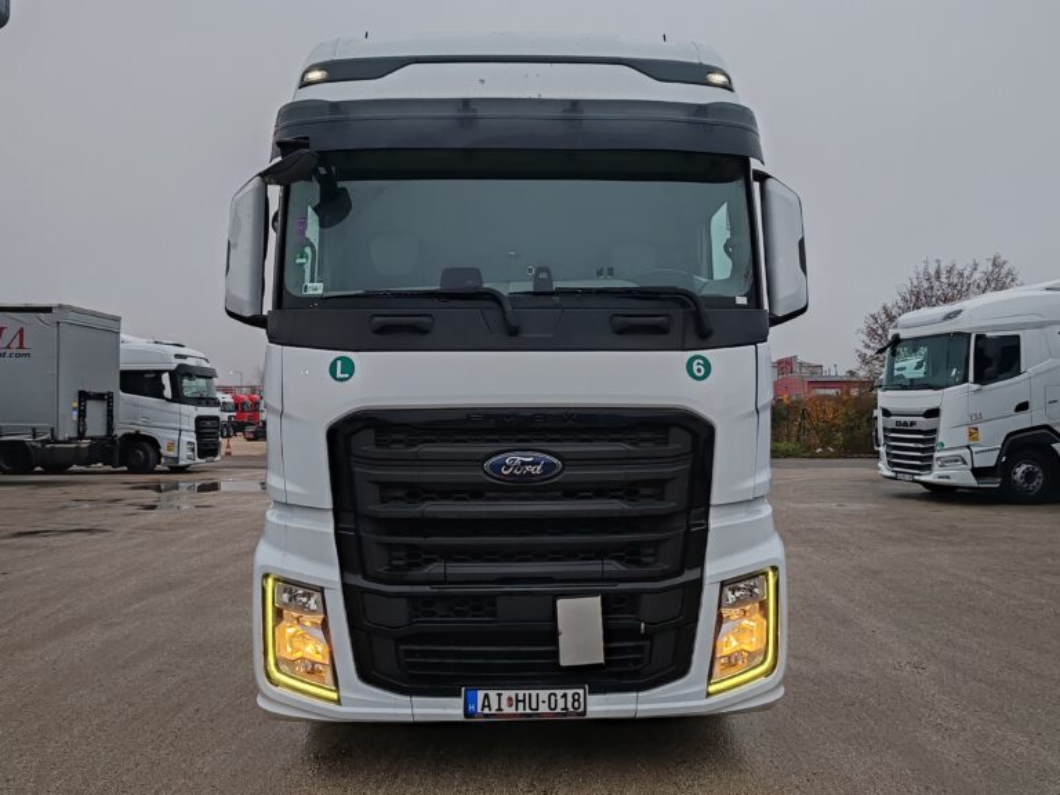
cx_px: 530
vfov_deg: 51.4
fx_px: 827
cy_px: 398
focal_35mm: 27
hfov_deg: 65.3
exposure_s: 1/100
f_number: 1.9
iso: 500
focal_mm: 6.12
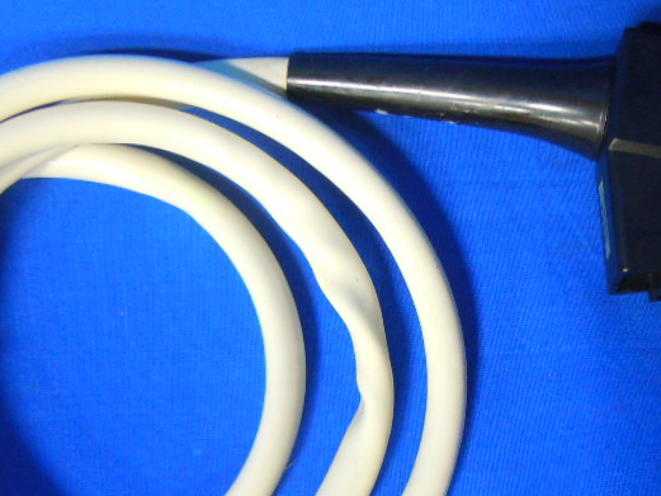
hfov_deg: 32.4
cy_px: 355
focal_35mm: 59
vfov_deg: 24.6
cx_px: 448
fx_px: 1127
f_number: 3.5
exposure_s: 1/10
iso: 400
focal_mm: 5.4
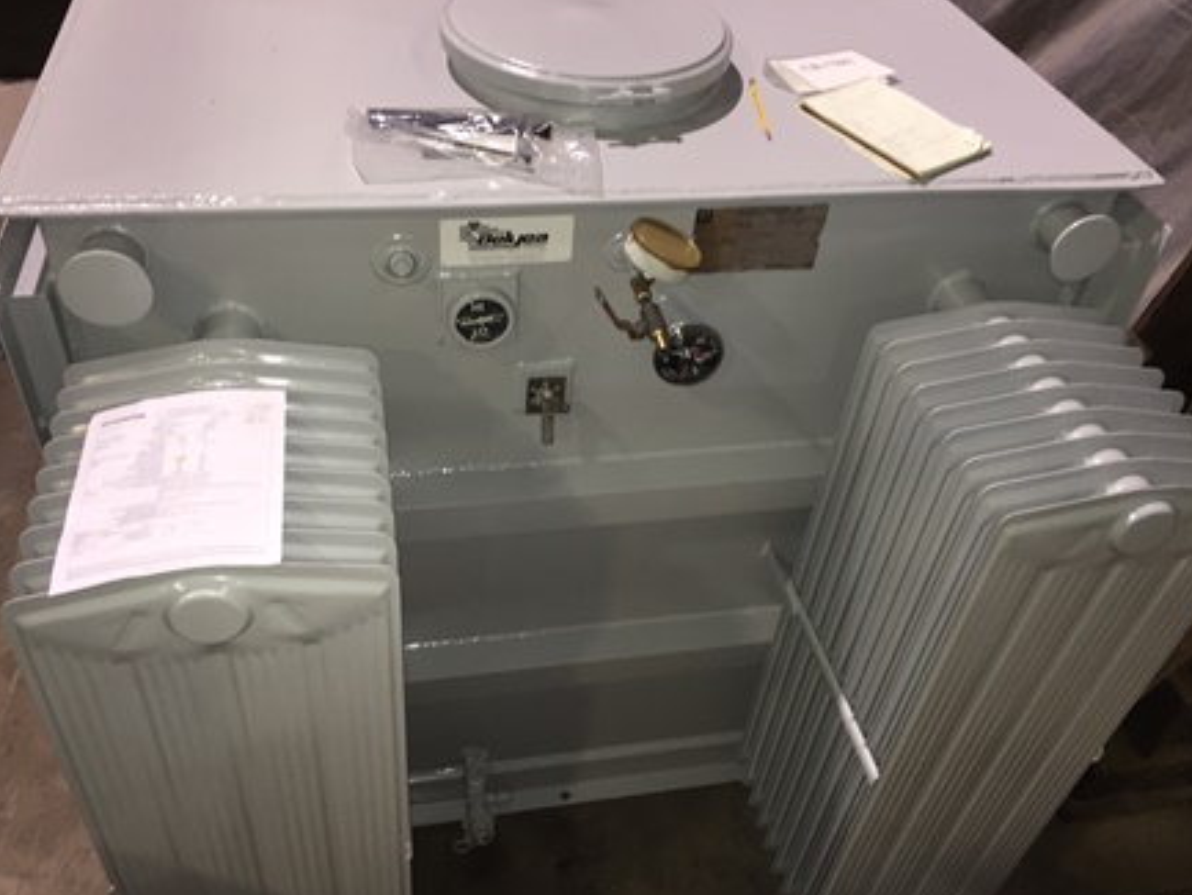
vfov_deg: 46.8
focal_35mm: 30
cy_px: 449
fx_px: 1033
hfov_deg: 59.9
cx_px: 589
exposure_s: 1/30
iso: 125
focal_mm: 4.15
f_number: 2.2
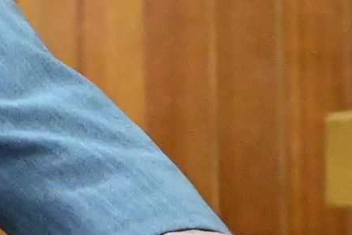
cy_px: -121
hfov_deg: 7.8
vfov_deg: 5.7
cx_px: -541
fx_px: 2358
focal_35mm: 241
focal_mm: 24
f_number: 2.8
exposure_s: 1/250
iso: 6400
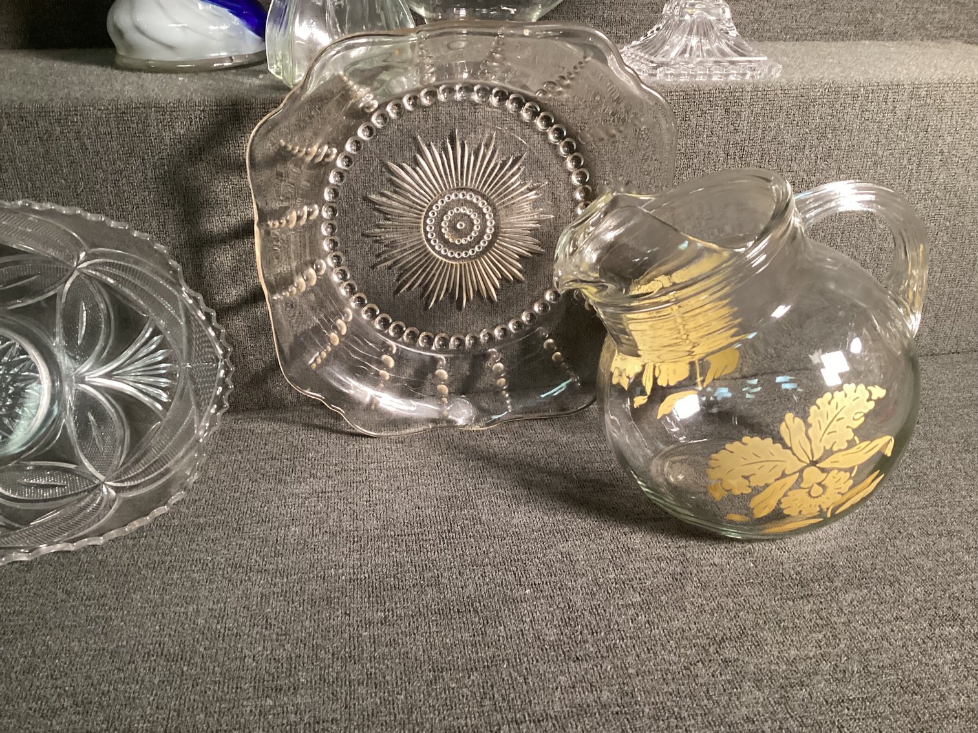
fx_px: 876
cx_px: 489
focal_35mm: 31
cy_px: 366
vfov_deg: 45.4
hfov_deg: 58.3
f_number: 2.4
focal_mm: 3.3
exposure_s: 1/40
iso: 250
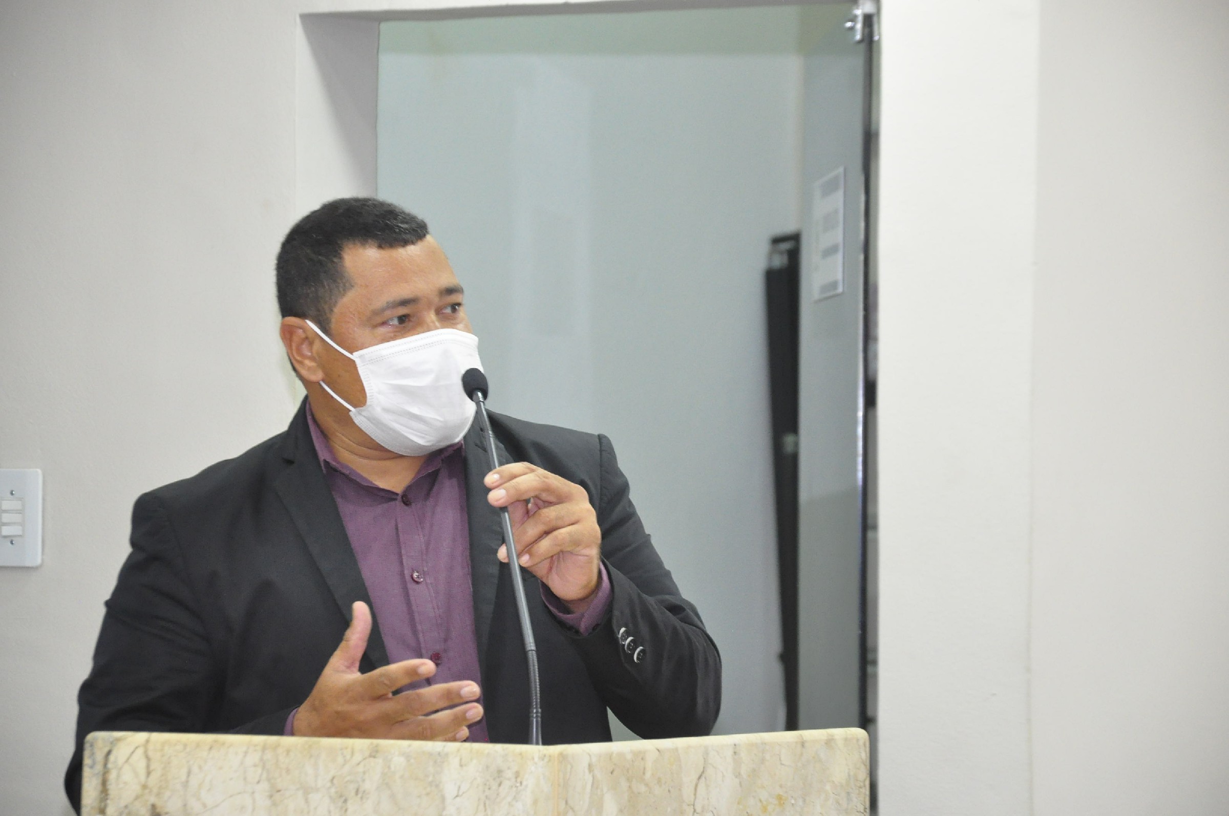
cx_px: 614
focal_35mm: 158
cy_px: 408
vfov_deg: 8.7
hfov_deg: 13.1
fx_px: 5370
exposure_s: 1/60
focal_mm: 105
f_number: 5.6
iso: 2000
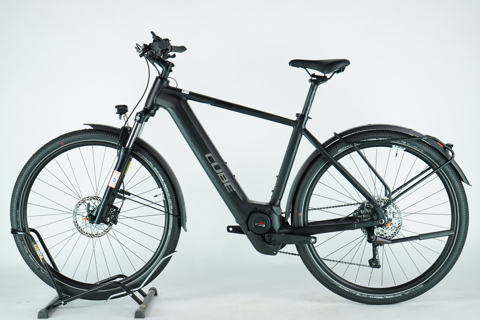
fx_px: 853
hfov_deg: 31.4
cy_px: 160
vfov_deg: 21.2
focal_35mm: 64
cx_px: 240
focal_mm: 64
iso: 2000
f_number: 5.6
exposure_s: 1/200
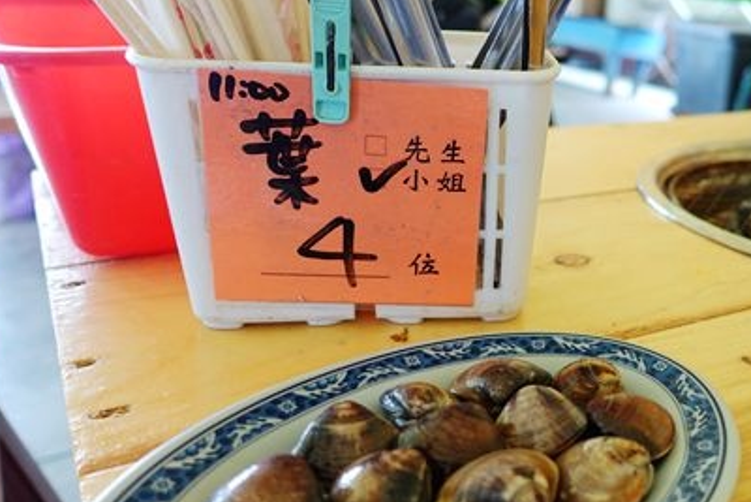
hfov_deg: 47.2
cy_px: 285
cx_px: 586
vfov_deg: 34.2
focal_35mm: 39
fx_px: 814
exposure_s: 1/30
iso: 125
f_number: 2
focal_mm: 8.8
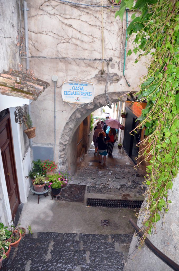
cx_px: 90
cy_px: 136
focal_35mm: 27
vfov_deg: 67.5
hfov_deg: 47.7
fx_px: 202
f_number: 3.5
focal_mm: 18
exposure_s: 1/60
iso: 3200
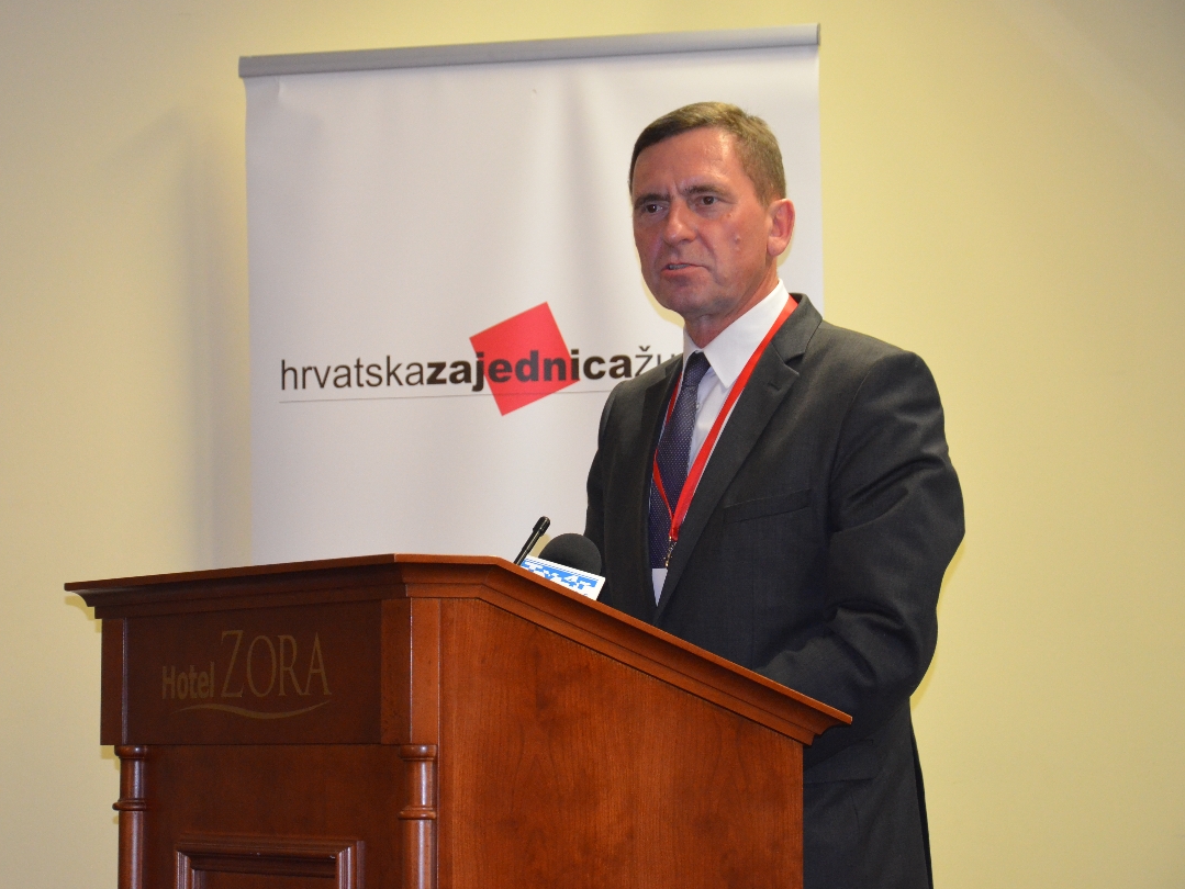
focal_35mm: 115
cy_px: 444
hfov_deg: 17.1
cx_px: 524
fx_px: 3938
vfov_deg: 12.9
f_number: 5.3
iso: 2000
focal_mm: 70
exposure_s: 1/60
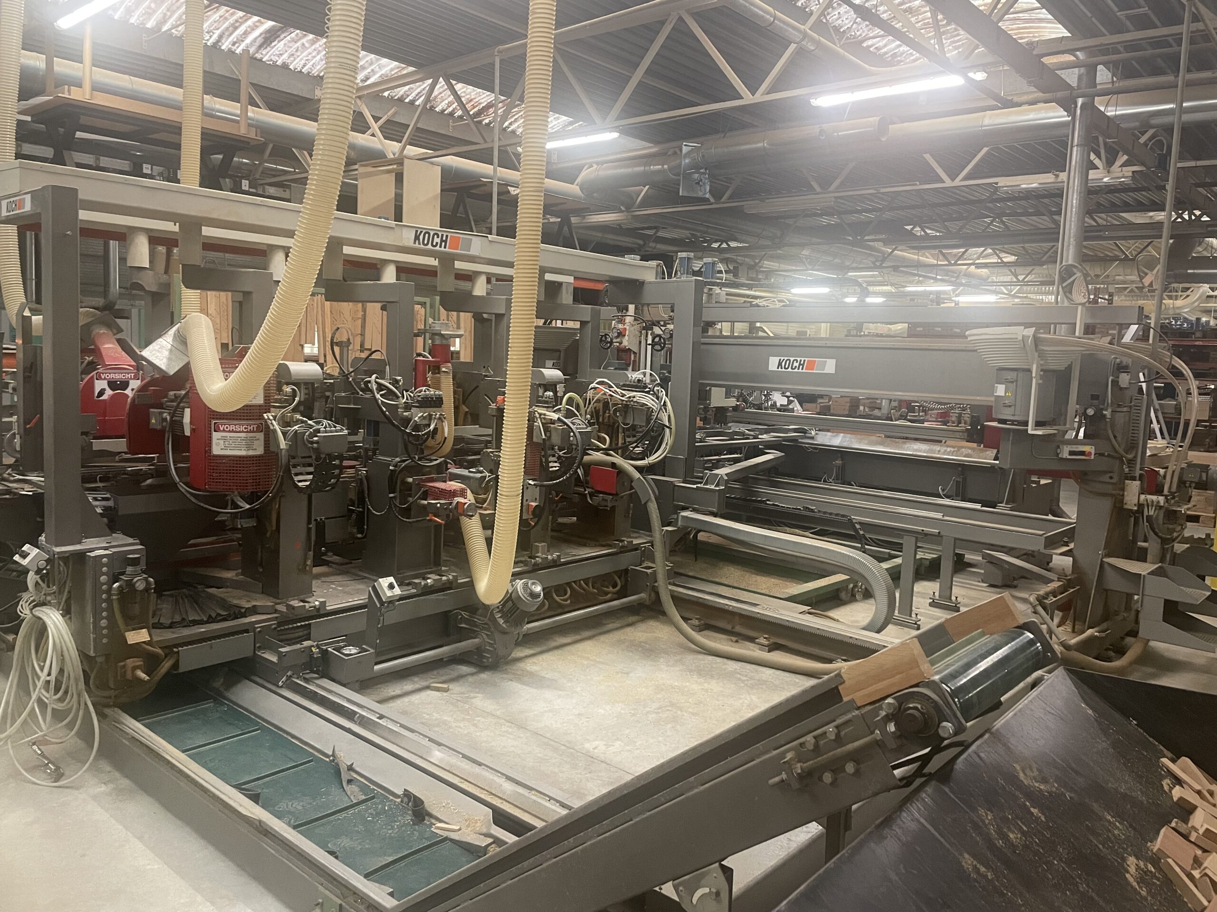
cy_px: 456
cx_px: 608
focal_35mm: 26
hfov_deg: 67.3
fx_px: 914
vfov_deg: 53.1
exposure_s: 1/50
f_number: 1.6
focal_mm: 4.2
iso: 400
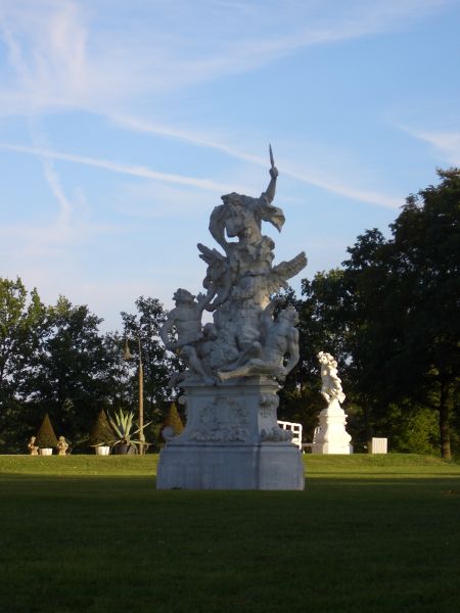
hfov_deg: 14.1
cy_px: 306
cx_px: 230
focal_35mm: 105
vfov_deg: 18.7
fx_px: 1860
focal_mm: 17.4
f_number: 4.8
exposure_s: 1/200
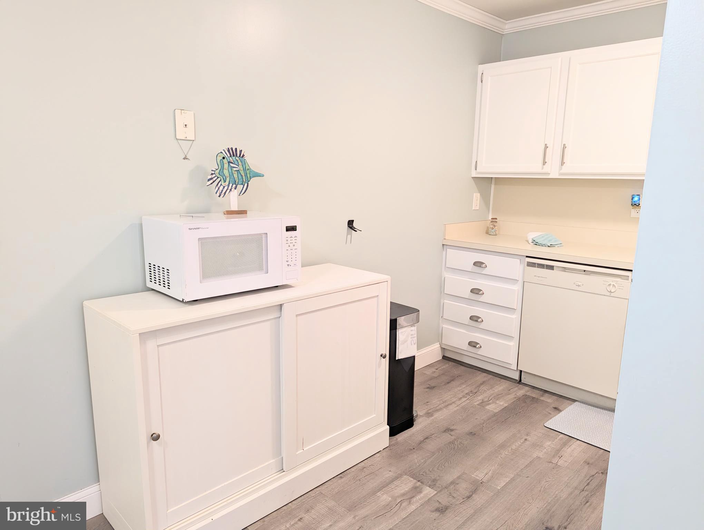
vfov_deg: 56.9
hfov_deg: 71.5
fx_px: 489
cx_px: 352
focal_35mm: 24
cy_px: 265
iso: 260
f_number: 1.85
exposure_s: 1/60
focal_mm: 6.81
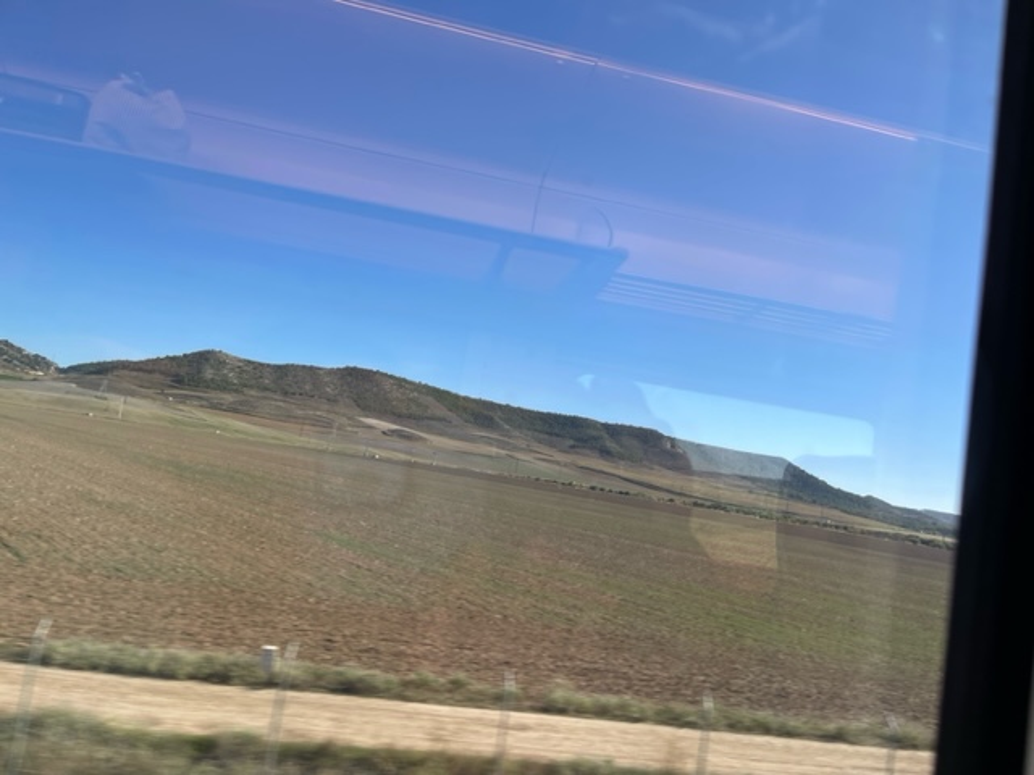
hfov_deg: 67.3
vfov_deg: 53.1
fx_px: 777
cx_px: 517
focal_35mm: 26
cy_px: 388
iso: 32
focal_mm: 5.1
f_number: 1.6
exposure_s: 1/228
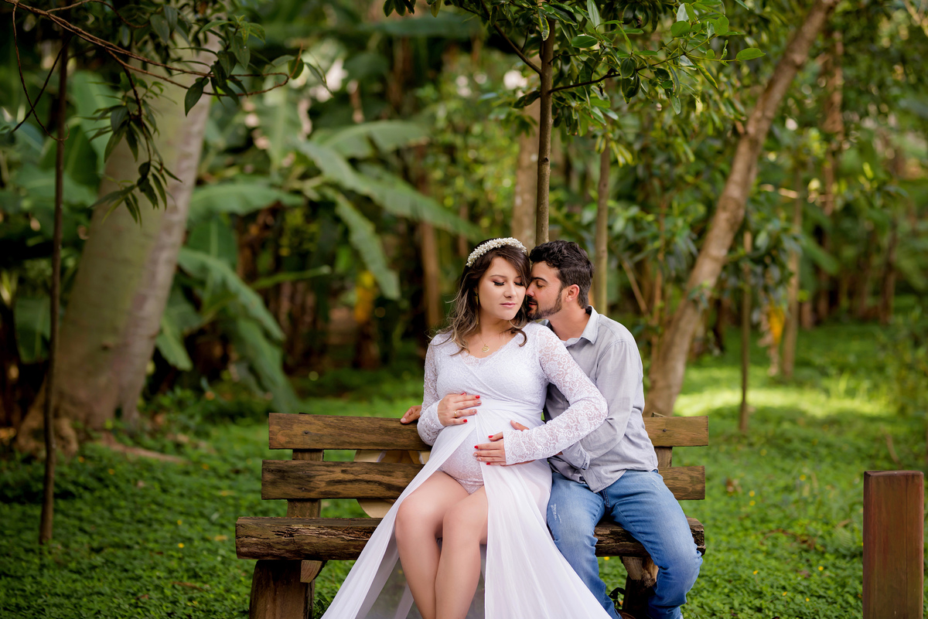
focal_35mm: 85
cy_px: 310
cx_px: 464
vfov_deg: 16.1
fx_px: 2192
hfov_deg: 23.9
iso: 160
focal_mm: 85
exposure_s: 1/400
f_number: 2
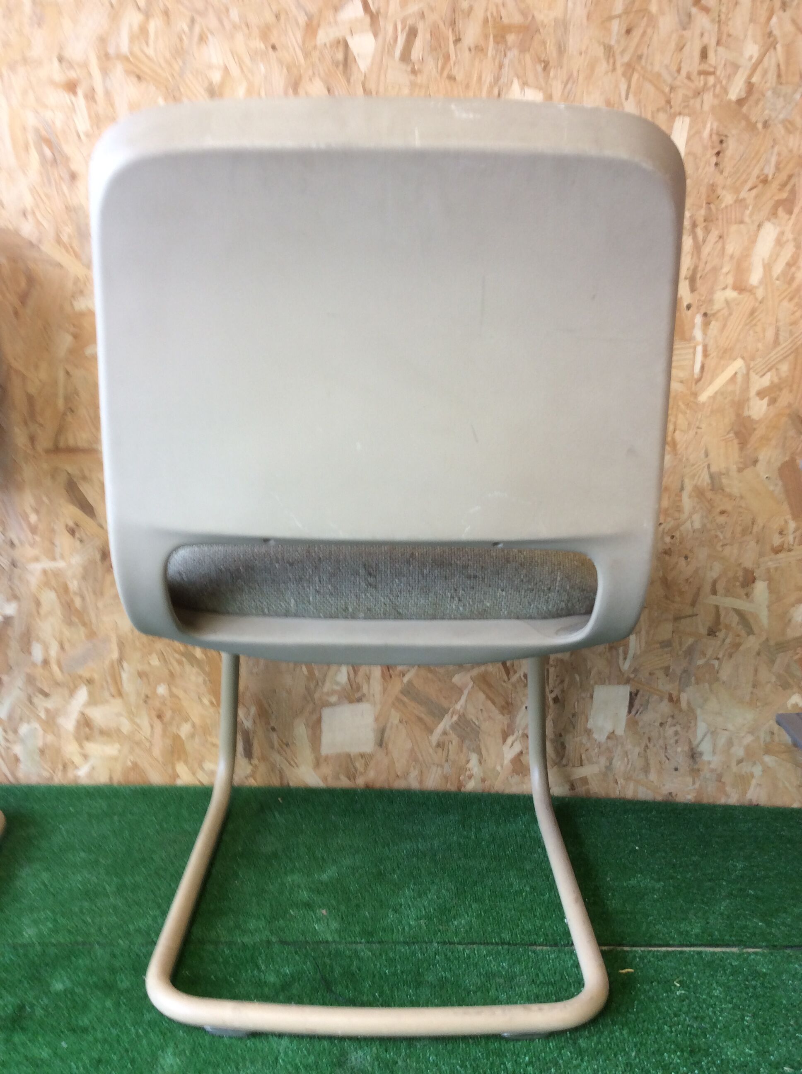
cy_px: 537
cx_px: 401
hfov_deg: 44.1
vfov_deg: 56.9
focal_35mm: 32
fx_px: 991
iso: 40
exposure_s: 1/25
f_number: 2.4
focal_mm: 3.3
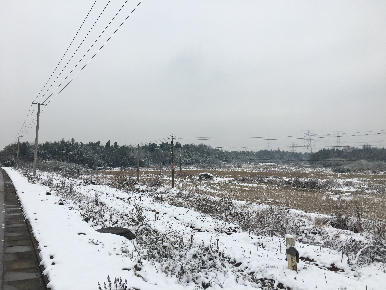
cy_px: 145
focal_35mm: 29
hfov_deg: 61.7
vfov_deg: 48.2
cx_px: 193
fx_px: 323
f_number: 2.2
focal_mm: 4.15
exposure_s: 1/810
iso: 25
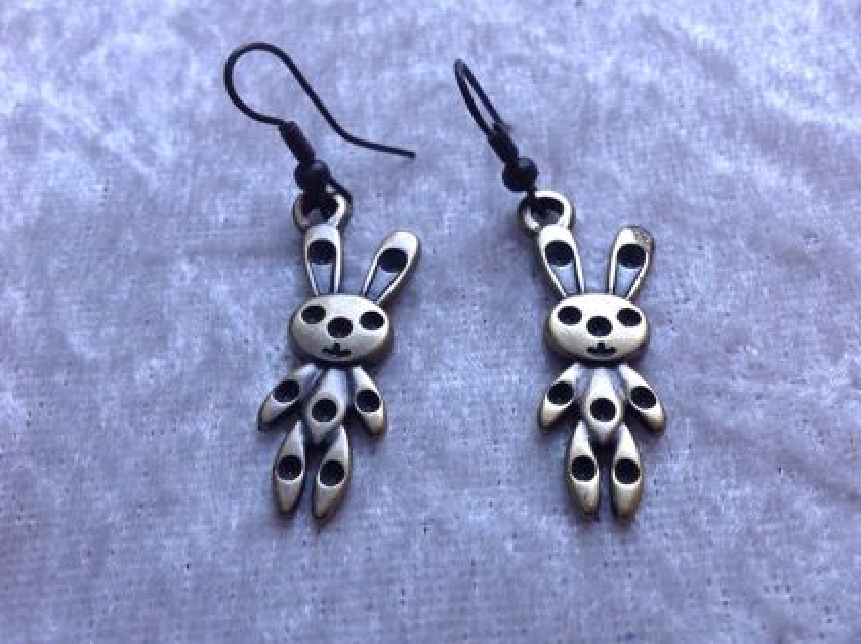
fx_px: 994
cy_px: 311
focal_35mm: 40
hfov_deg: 46.7
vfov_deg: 35.9
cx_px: 484
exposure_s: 1/60
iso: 64
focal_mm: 4.28
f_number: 2.4
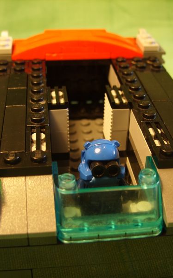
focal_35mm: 54
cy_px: 139
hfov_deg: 24.0
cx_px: 96
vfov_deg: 37.5
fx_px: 407
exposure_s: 1/15
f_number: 2.8
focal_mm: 7.8
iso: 100
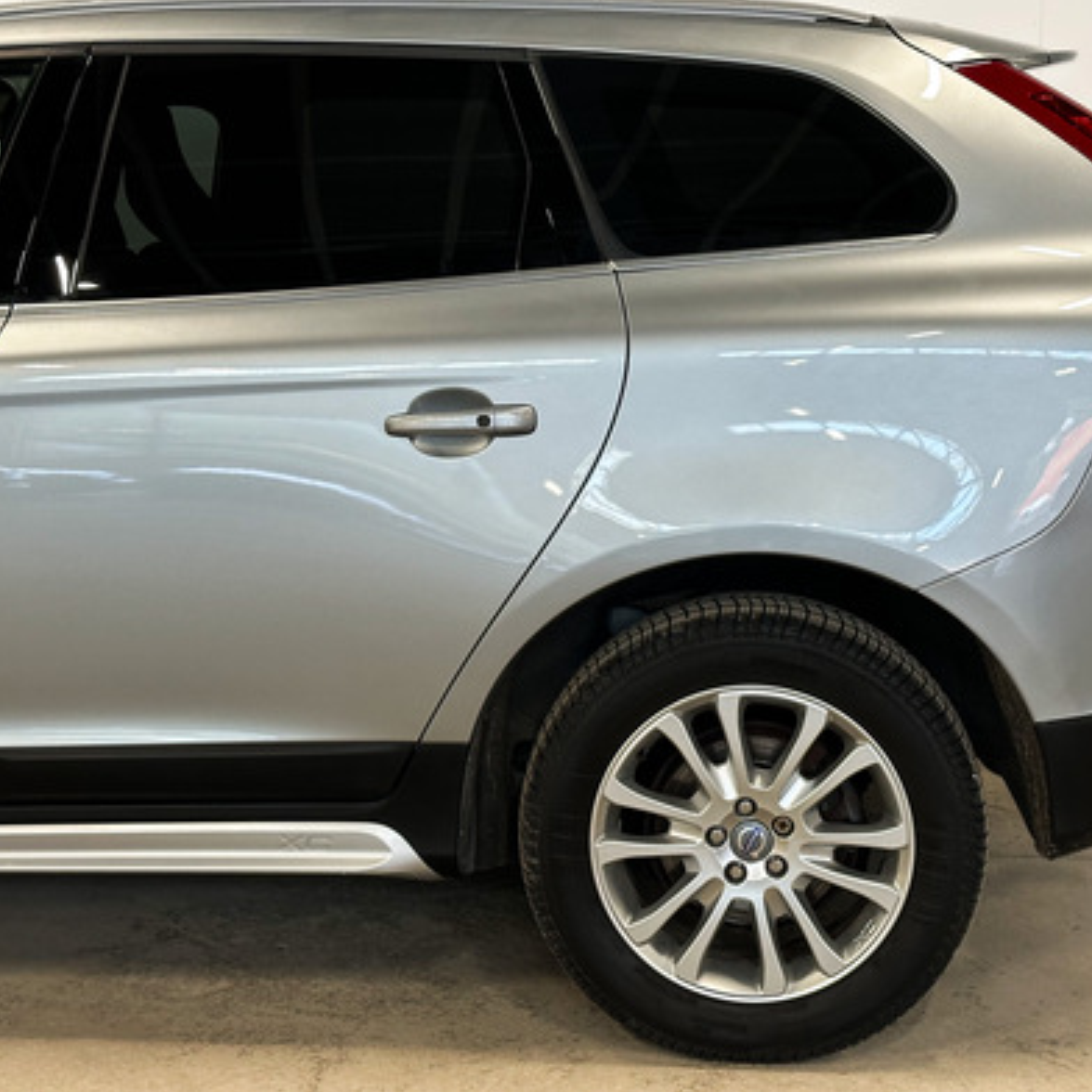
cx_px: 646
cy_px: 468
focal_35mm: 65
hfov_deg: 26.4
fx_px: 2320
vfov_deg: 26.5
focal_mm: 6.86
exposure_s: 1/50
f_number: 1.8
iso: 100
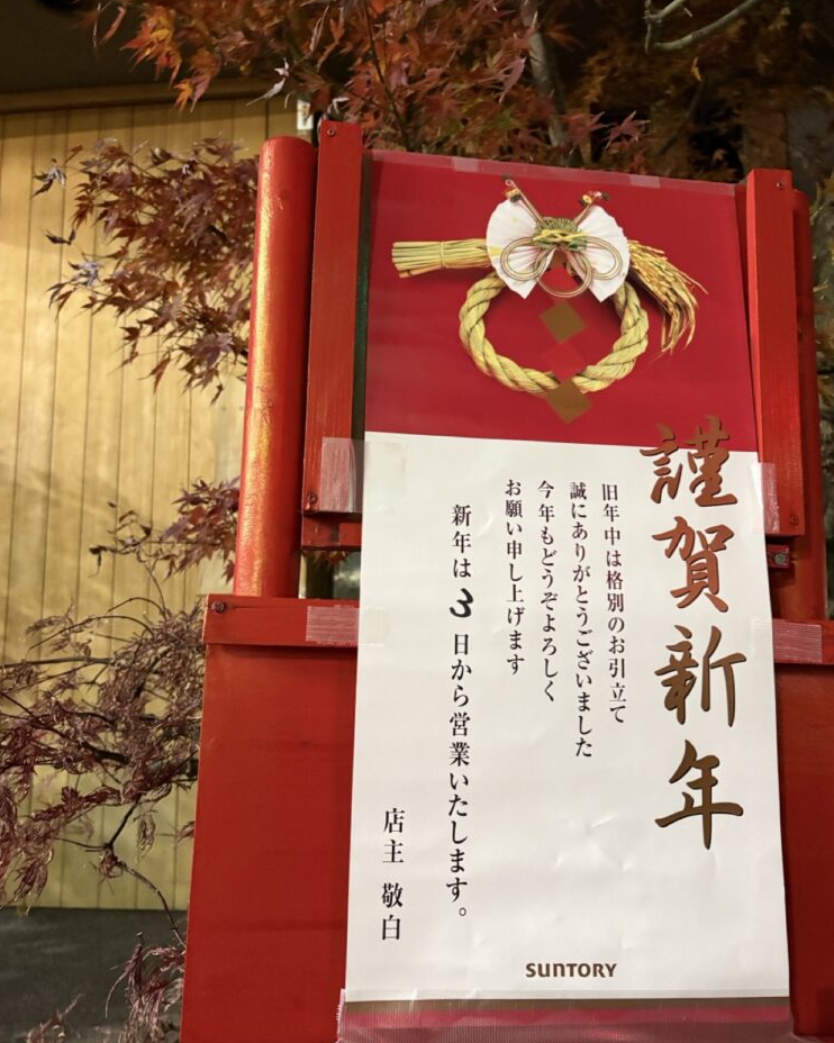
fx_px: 864
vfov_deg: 62.2
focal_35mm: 28
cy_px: 524
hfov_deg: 51.5
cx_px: 420
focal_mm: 5.96
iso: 800
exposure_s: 1/20
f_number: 1.6
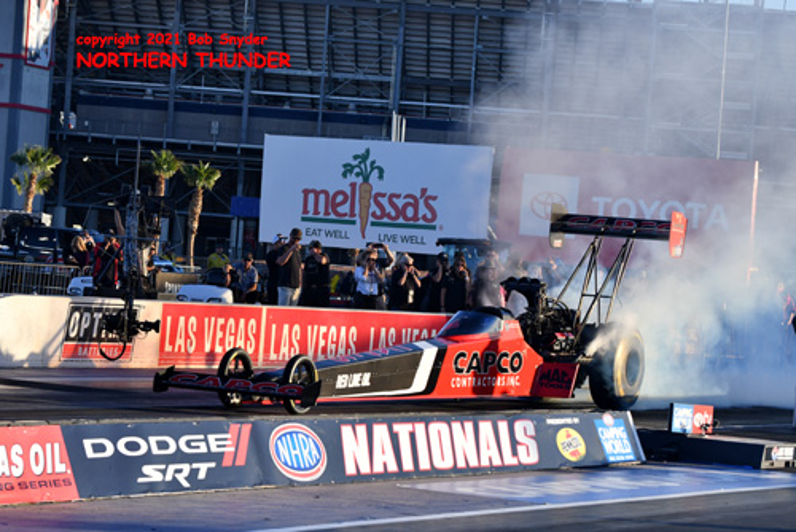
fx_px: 2854
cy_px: 266
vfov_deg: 10.6
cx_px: 398
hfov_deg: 15.9
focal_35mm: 129
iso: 320
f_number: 5.6
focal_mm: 86
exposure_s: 1/1000
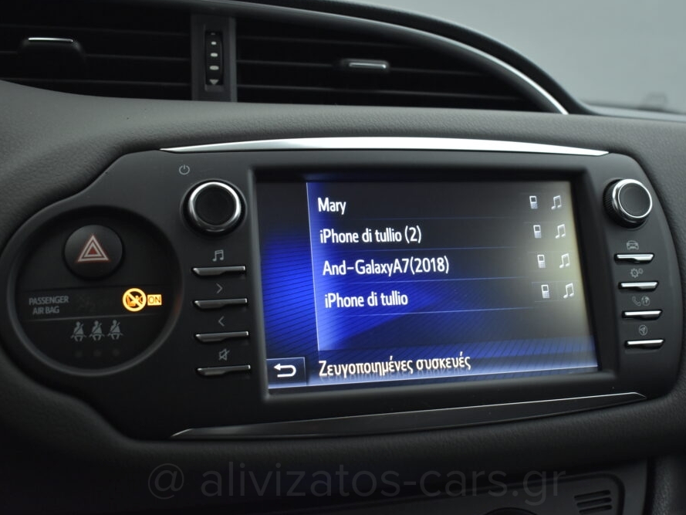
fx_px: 824
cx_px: 356
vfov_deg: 34.7
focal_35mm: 42
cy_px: 256
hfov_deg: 45.2
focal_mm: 25
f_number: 4
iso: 1600
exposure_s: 1/125
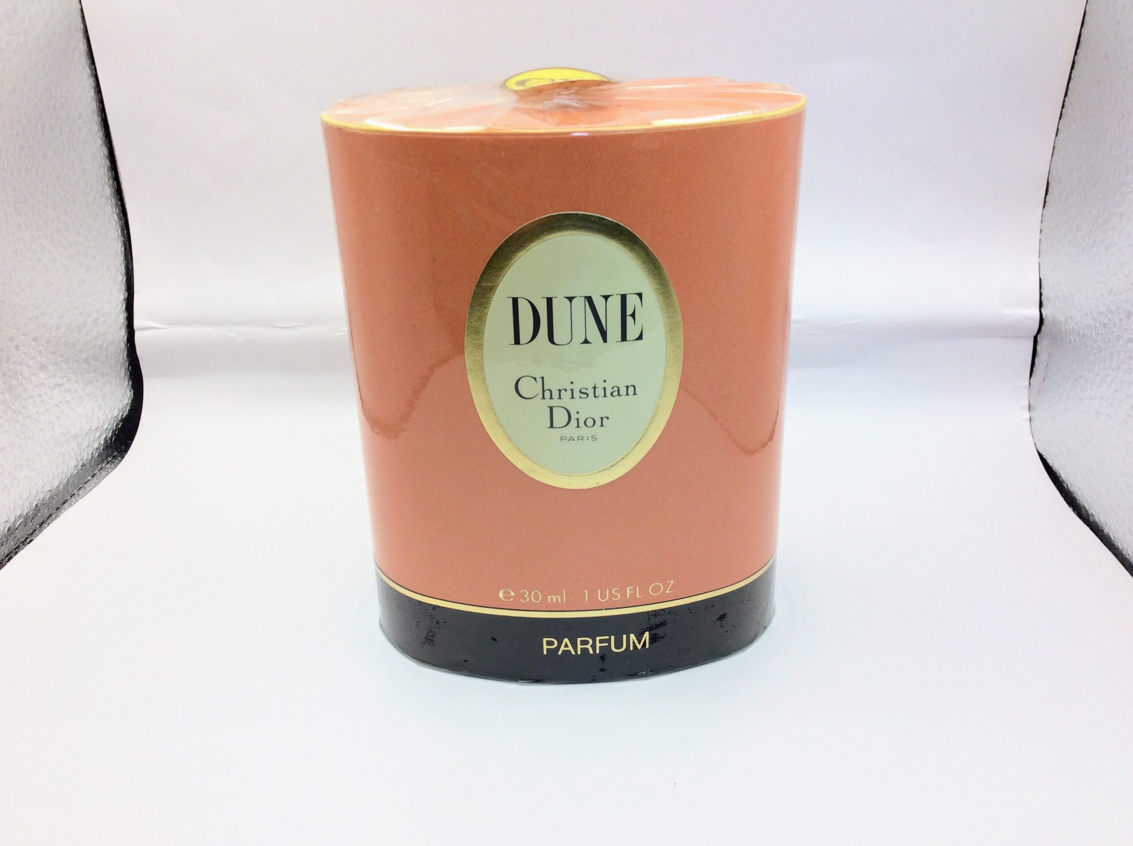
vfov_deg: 44.1
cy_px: 423
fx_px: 1046
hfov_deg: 56.9
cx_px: 566
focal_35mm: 32
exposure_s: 1/121
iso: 32
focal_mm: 3.3
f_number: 2.4
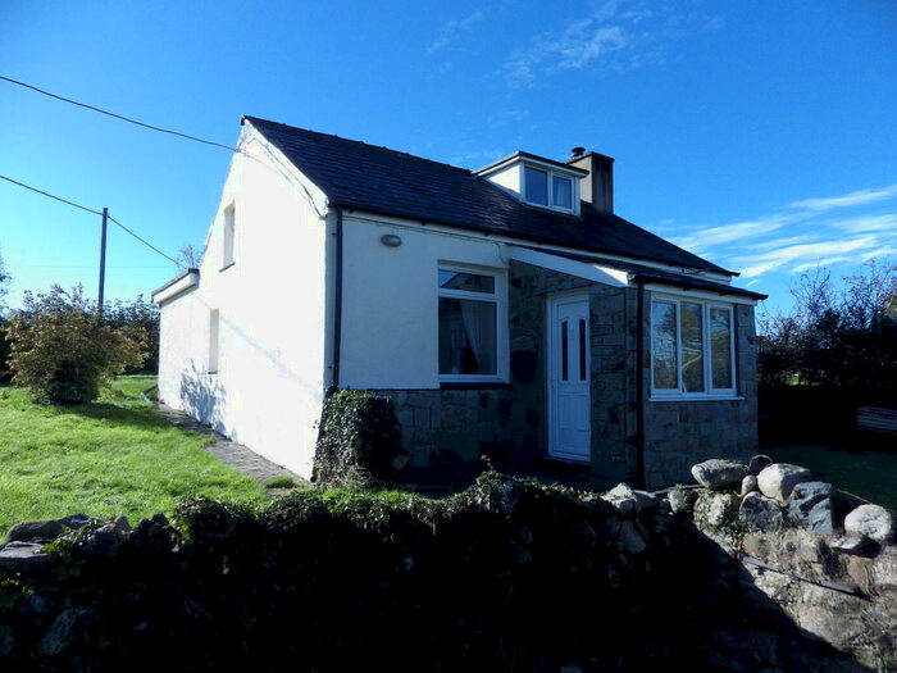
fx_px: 570
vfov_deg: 61.1
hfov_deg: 76.4
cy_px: 336
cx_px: 448
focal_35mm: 22
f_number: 3.1
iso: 100
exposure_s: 1/1250
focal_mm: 4
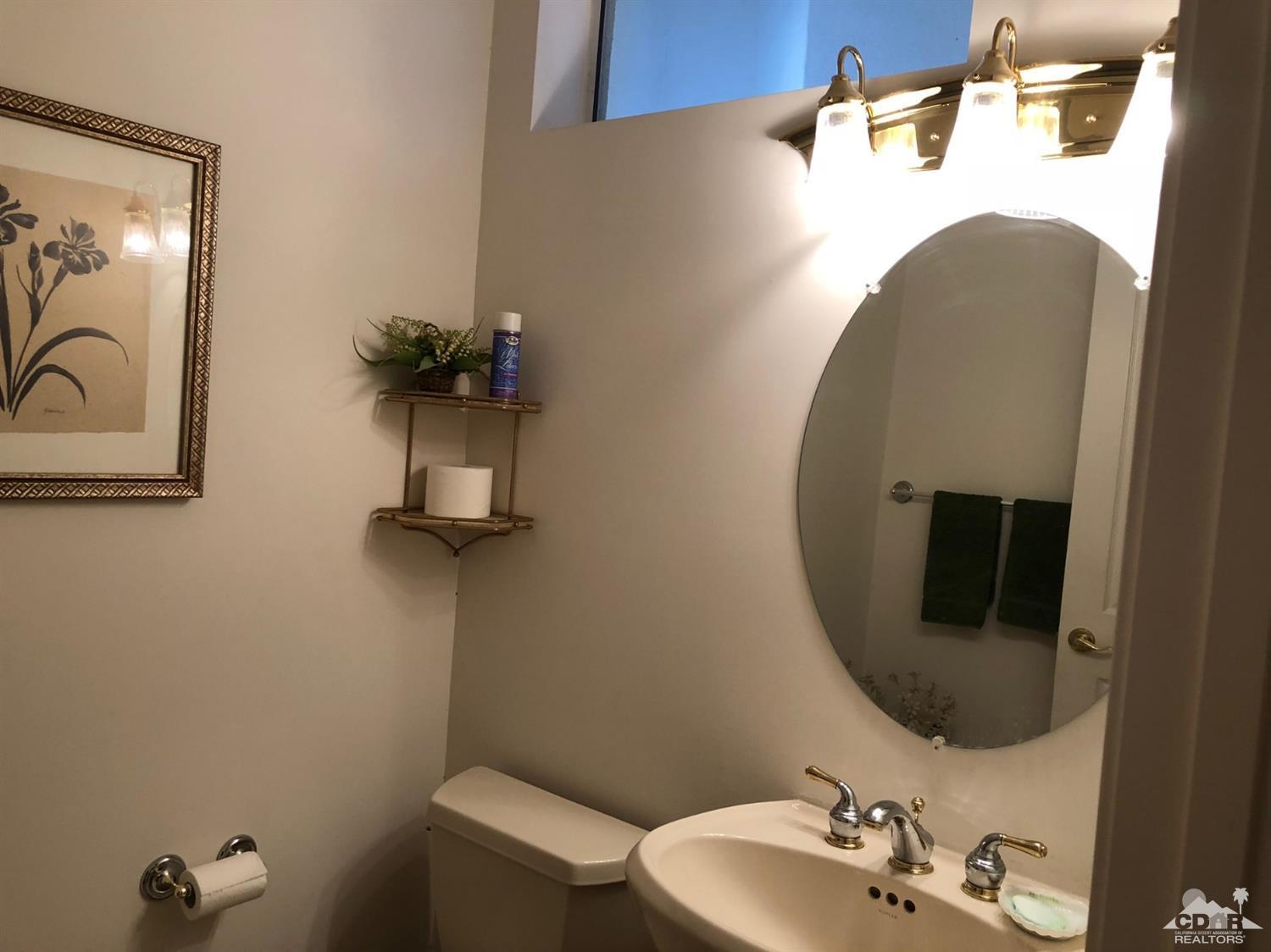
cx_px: 636
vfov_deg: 49.7
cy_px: 476
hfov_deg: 63.5
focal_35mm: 28
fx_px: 1028
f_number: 1.8
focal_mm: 3.99
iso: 20
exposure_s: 1/30
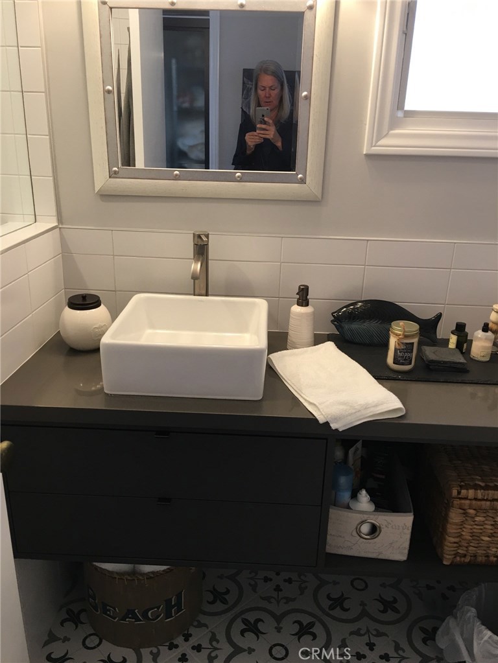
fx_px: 556
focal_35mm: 29
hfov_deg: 48.3
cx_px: 249
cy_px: 332
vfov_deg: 61.6
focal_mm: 4.15
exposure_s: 1/15
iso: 32
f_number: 2.2
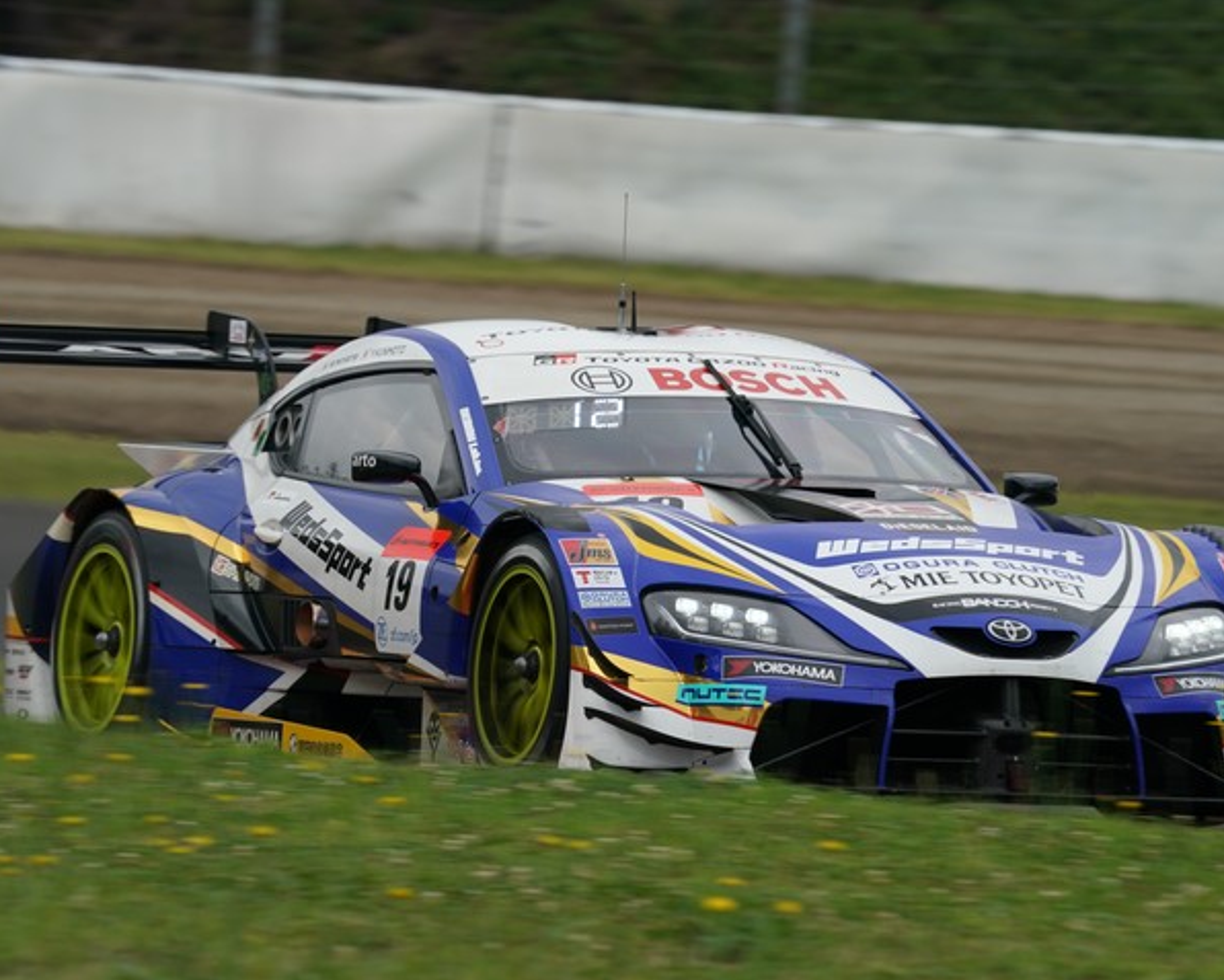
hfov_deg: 3.8
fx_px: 18224
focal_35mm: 503
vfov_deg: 3.1
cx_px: 653
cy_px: 491
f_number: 14
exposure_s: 1/250
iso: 500
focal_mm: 444
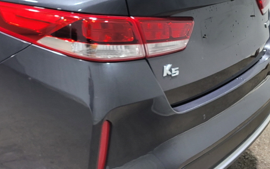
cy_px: 49
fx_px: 449
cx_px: -19
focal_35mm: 61
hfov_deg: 30.3
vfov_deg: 21.2
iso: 125
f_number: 1.8
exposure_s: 1/120
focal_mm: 7
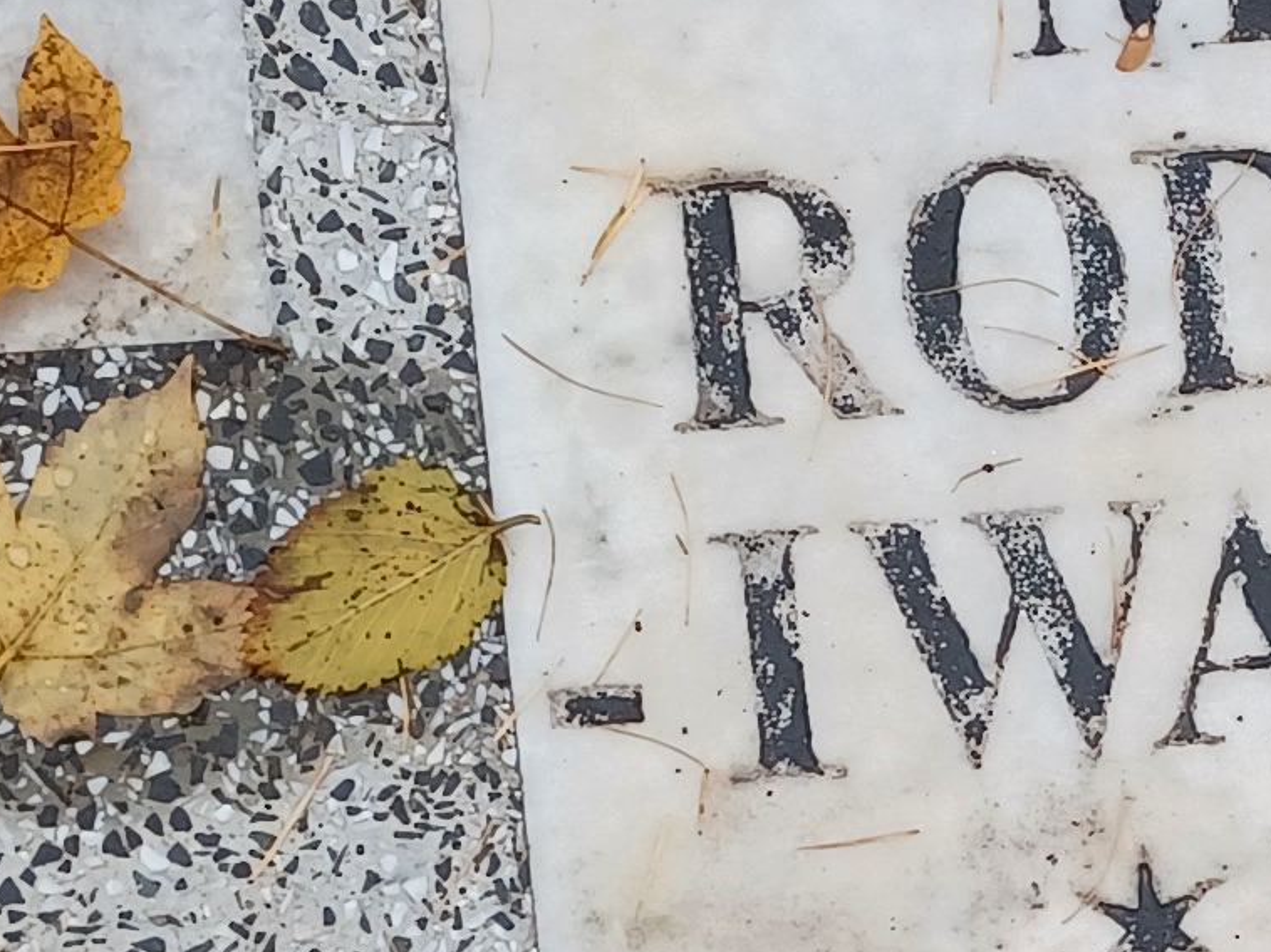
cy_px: 1192
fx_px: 4845
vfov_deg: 11.0
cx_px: 1226
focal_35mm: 132
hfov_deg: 14.7
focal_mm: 4.6
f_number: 1.8
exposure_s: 1/49
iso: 40
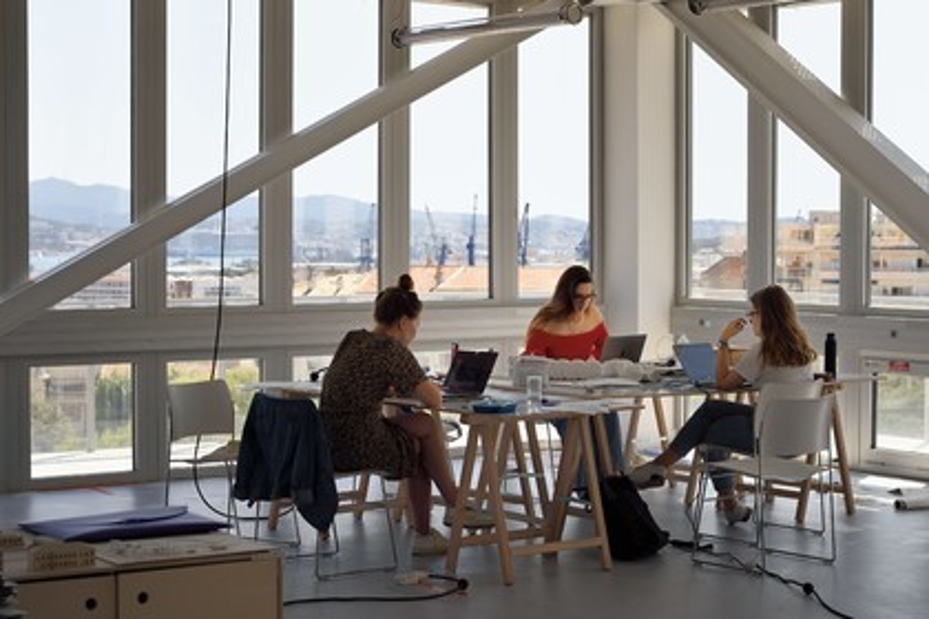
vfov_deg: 19.5
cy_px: 310
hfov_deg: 28.8
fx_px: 1806
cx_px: 464
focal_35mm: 70
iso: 200
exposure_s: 1/250
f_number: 9
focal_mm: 70
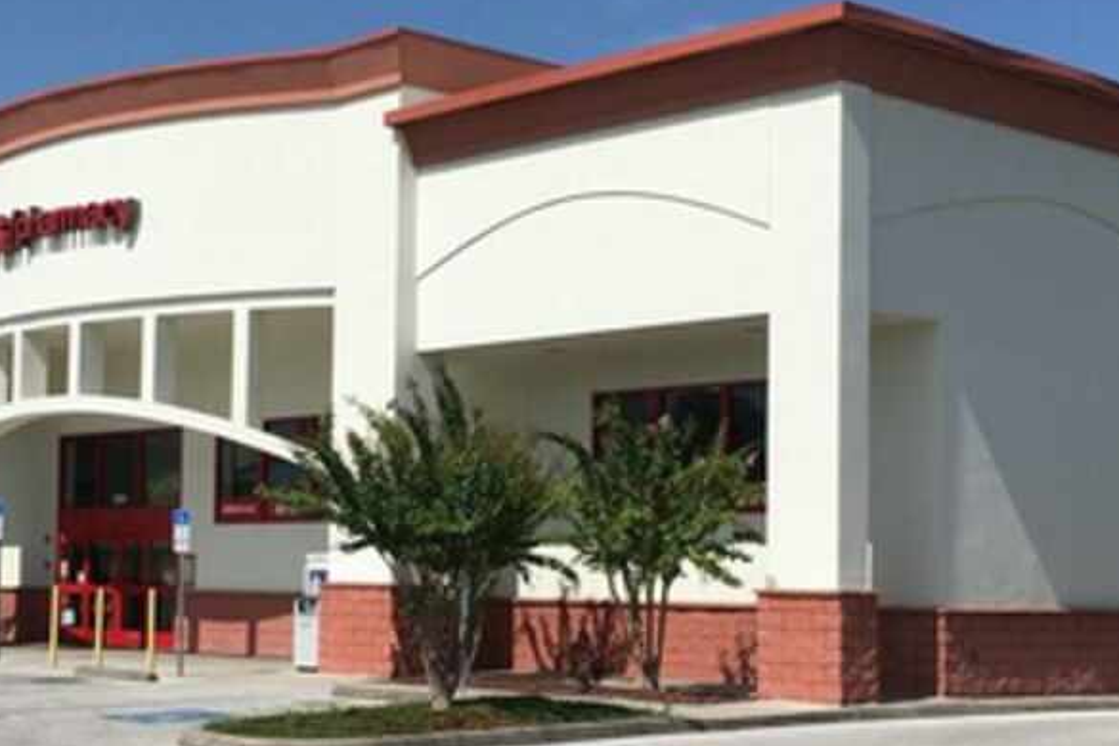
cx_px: 383
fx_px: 2051
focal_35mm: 66
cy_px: 463
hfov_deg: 30.3
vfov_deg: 20.6
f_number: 2.2
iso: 25
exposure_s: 1/3846
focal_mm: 4.15
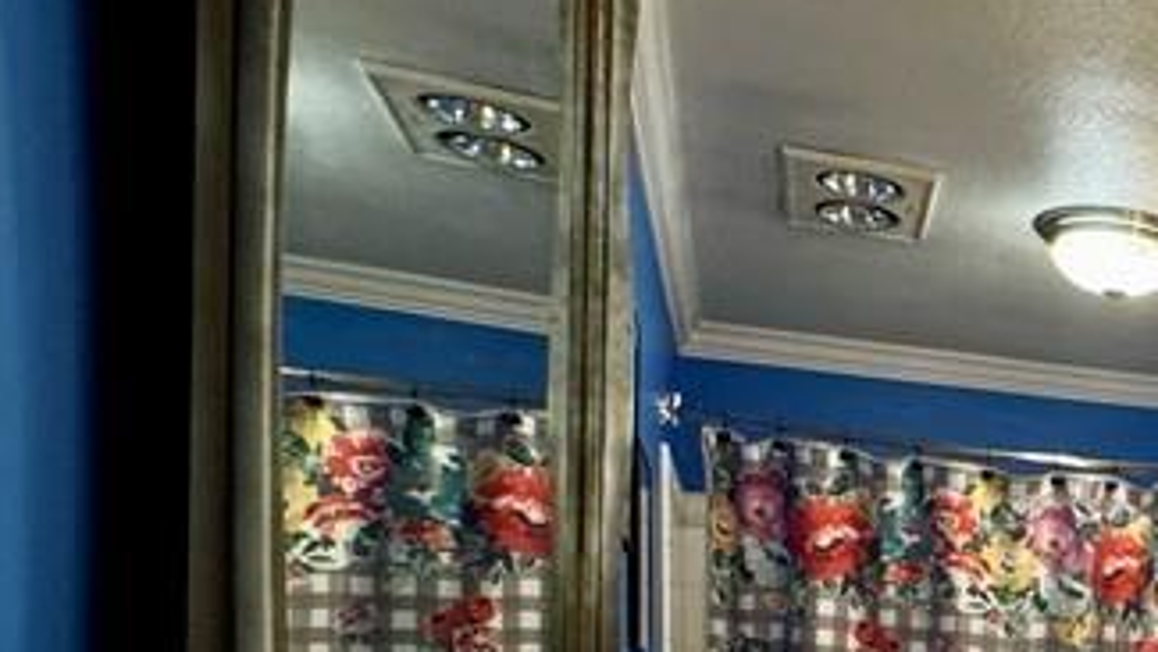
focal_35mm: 48
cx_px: 1500
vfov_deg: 22.9
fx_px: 1474
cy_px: 780
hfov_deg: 32.4
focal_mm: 2.22
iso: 250
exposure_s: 1/60
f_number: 2.2
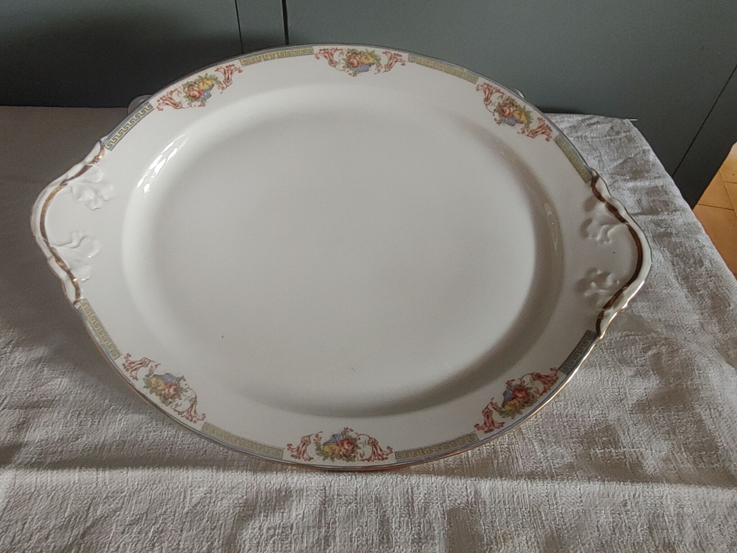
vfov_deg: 56.8
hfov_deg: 71.6
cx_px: 368
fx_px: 511
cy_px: 276
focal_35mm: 24
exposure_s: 1/24
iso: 200
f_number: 2.2
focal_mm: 1.6
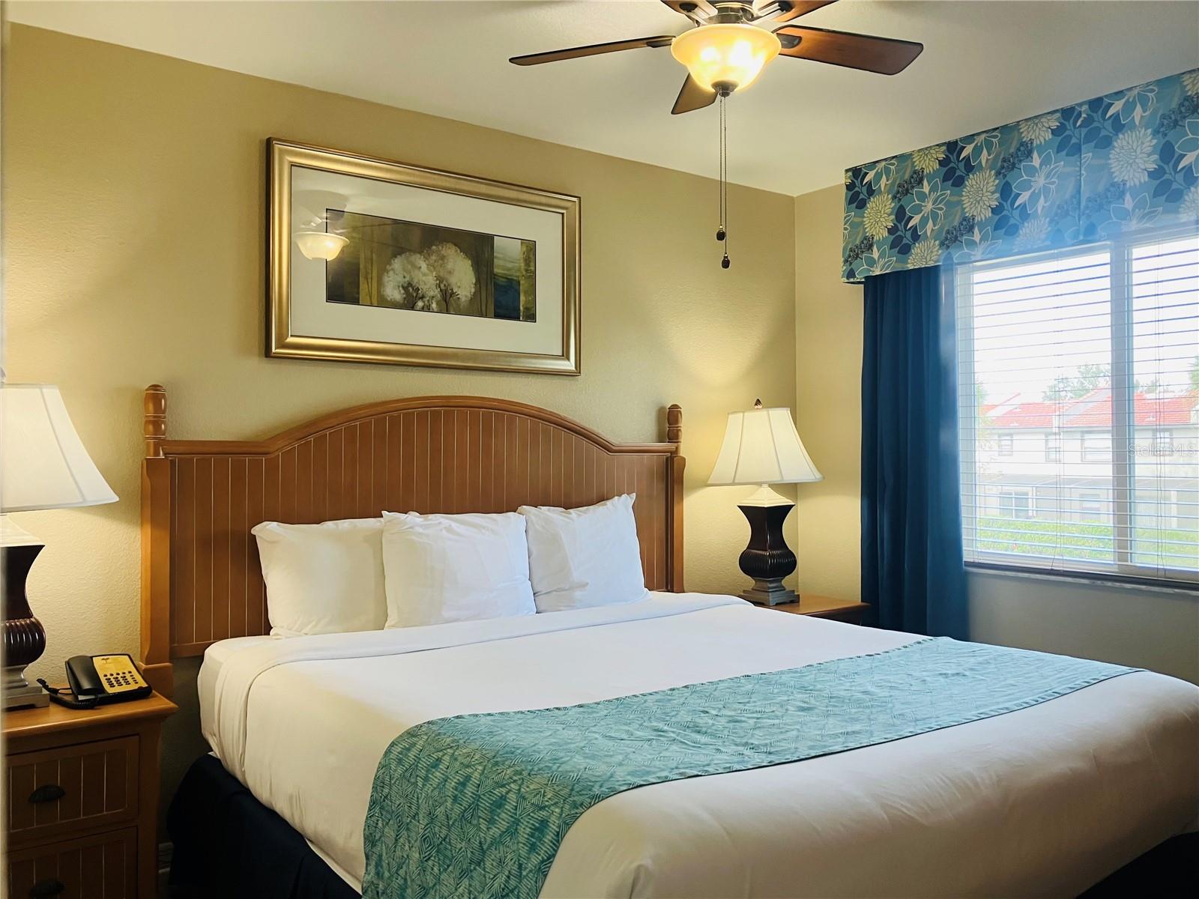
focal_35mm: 28
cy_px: 450
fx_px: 970
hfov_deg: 63.4
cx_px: 600
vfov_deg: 49.7
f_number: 1.8
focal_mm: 3.99
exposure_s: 1/60
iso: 64
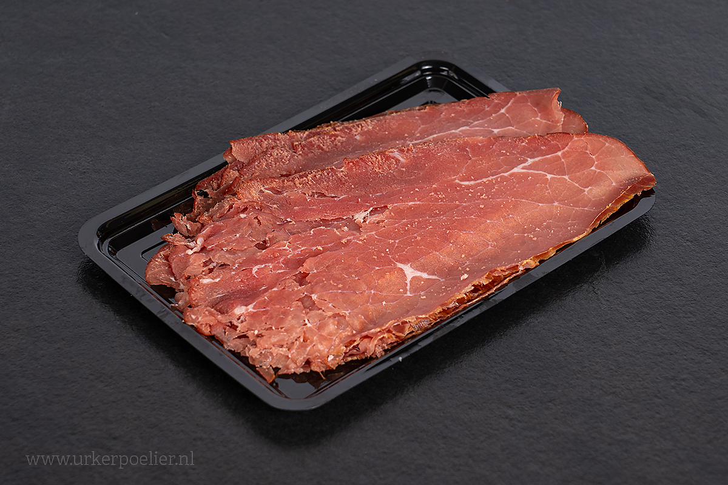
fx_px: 2123
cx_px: 364
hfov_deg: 19.5
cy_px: 242
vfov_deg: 13.0
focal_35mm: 105
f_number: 9
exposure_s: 1/160
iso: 100
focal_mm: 105
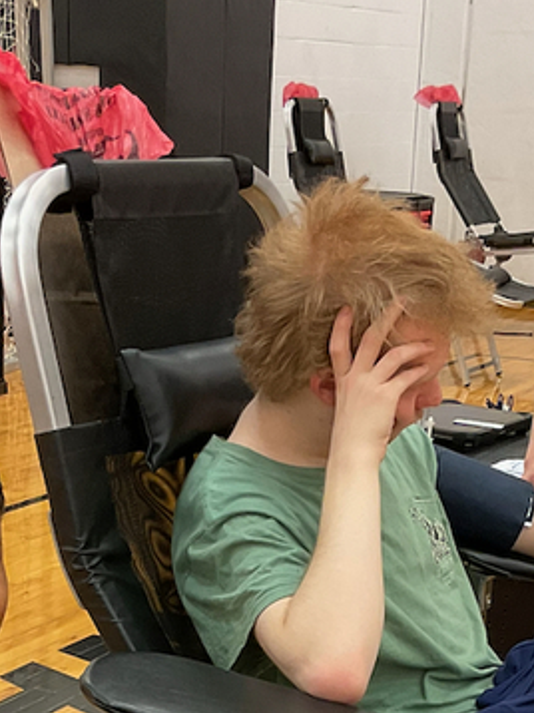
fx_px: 1709
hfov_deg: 17.8
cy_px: 799
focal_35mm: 83
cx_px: 283
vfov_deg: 22.2
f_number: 1.8
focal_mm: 3
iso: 100
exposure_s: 1/60
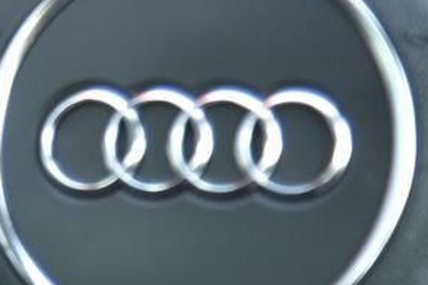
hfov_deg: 4.9
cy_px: 64
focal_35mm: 420
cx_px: -231
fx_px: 4990
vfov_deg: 3.3
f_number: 4
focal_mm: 120
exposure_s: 1/20
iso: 500
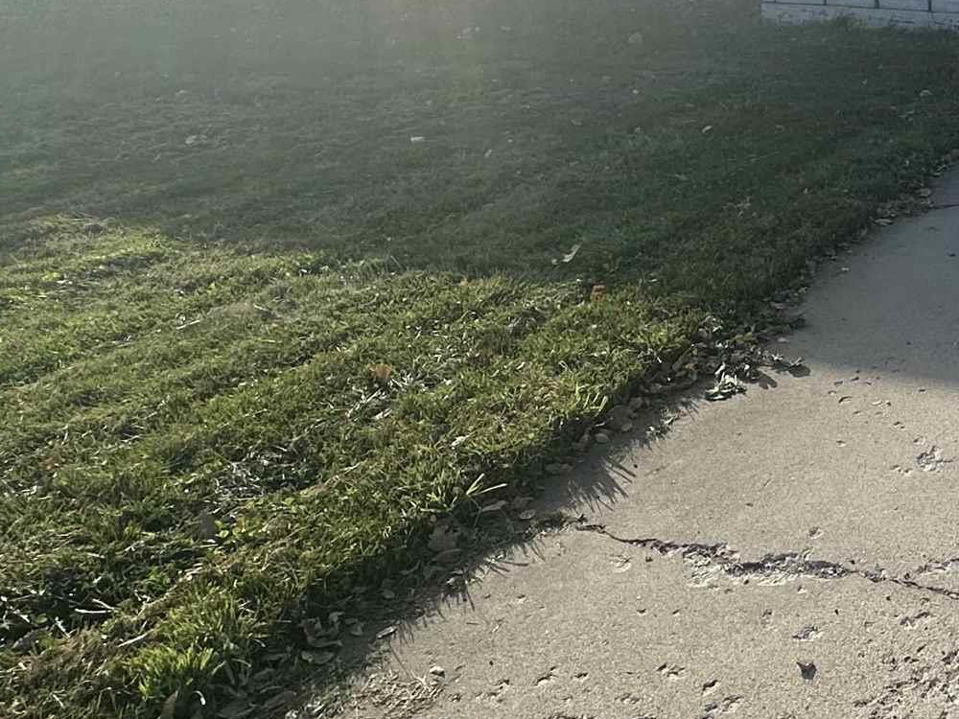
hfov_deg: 36.7
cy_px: 41
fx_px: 1191
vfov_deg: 31.6
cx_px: 1066
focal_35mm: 43
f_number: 2.2
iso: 40
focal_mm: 2.22
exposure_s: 1/910
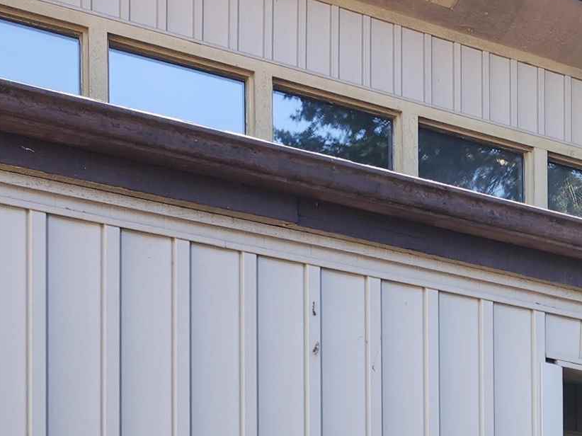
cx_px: 901
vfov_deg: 15.4
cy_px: 713
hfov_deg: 19.5
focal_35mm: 86
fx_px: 1445
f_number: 1.8
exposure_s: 1/150
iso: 25
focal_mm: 5.54
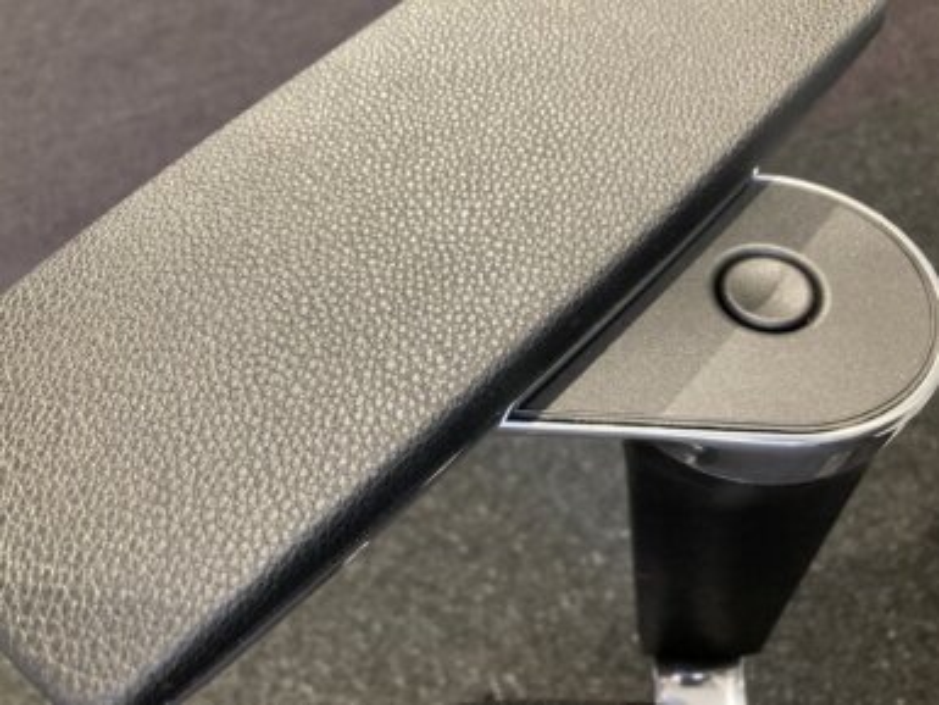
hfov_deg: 63.4
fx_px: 760
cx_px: 470
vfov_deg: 49.8
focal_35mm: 28
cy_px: 352
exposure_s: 1/50
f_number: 1.8
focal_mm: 3.99
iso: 320
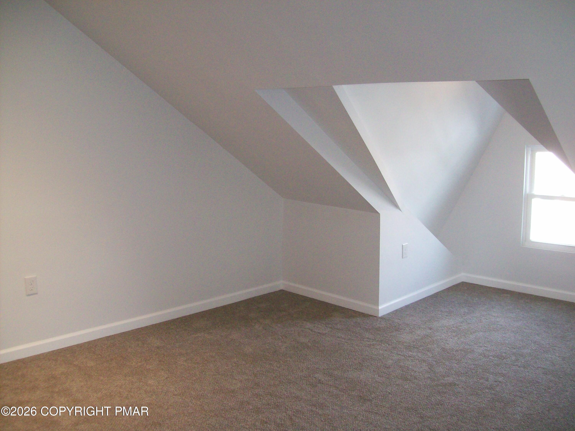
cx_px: 288
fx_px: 598
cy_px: 216
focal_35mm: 36
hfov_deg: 51.4
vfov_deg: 39.7
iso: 200
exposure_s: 1/64
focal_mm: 6
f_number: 2.7
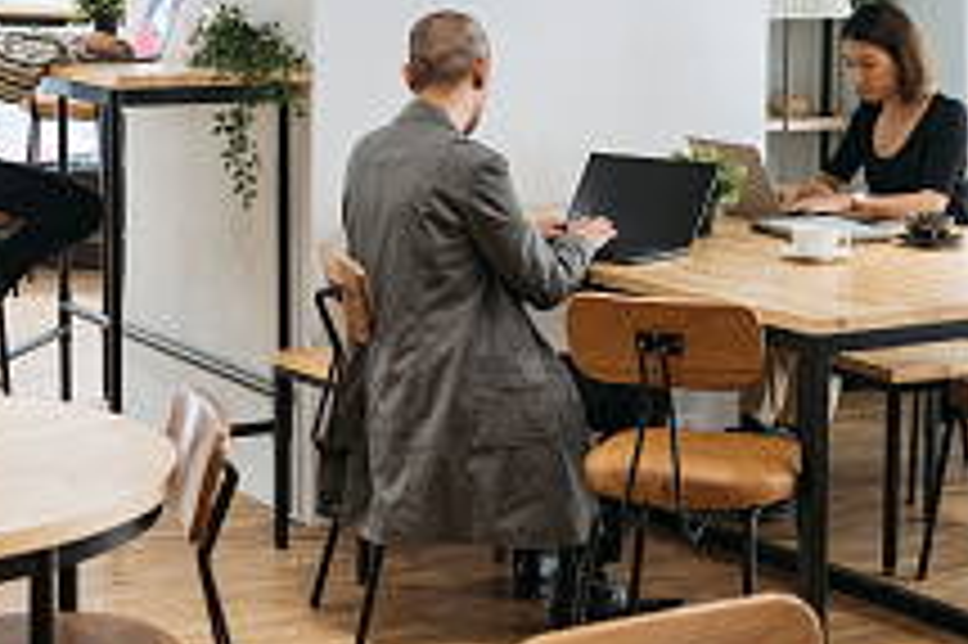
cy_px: 101
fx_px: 2418
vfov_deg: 15.0
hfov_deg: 22.6
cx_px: 538
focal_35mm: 90
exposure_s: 1/160
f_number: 2.8
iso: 800
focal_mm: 38
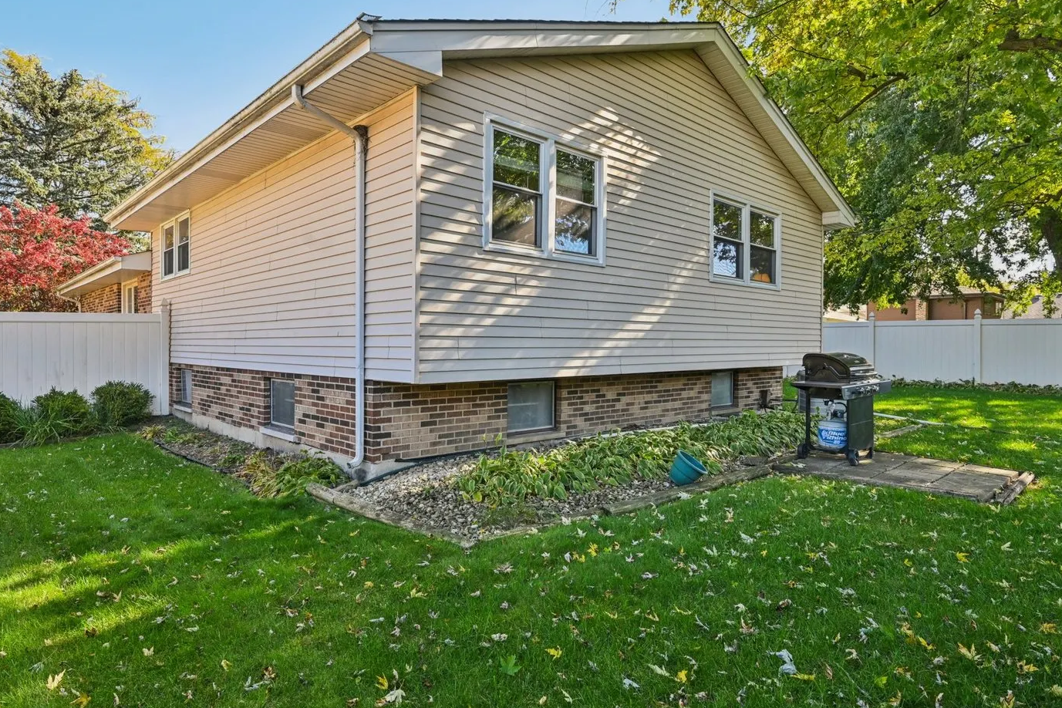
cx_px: 473
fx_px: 607
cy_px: 325
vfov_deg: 60.4
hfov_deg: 82.0
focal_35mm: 21
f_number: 8
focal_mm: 17.5
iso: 800
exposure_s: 1/250
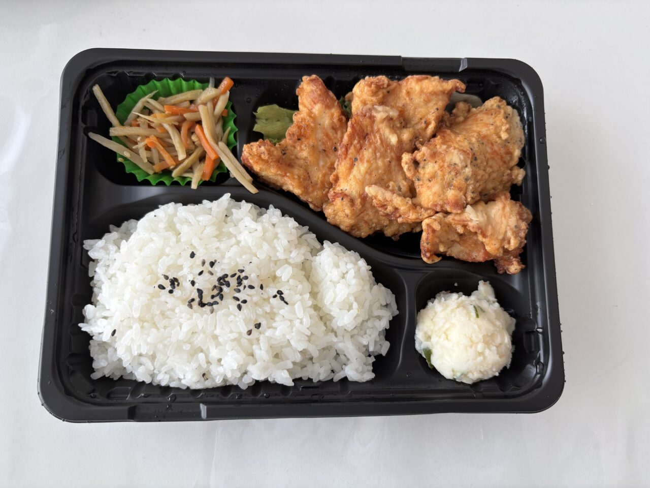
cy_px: 244
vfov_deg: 53.1
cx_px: 325
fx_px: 488
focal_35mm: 26
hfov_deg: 67.3
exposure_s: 1/121
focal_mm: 5.96
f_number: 1.6
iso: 64
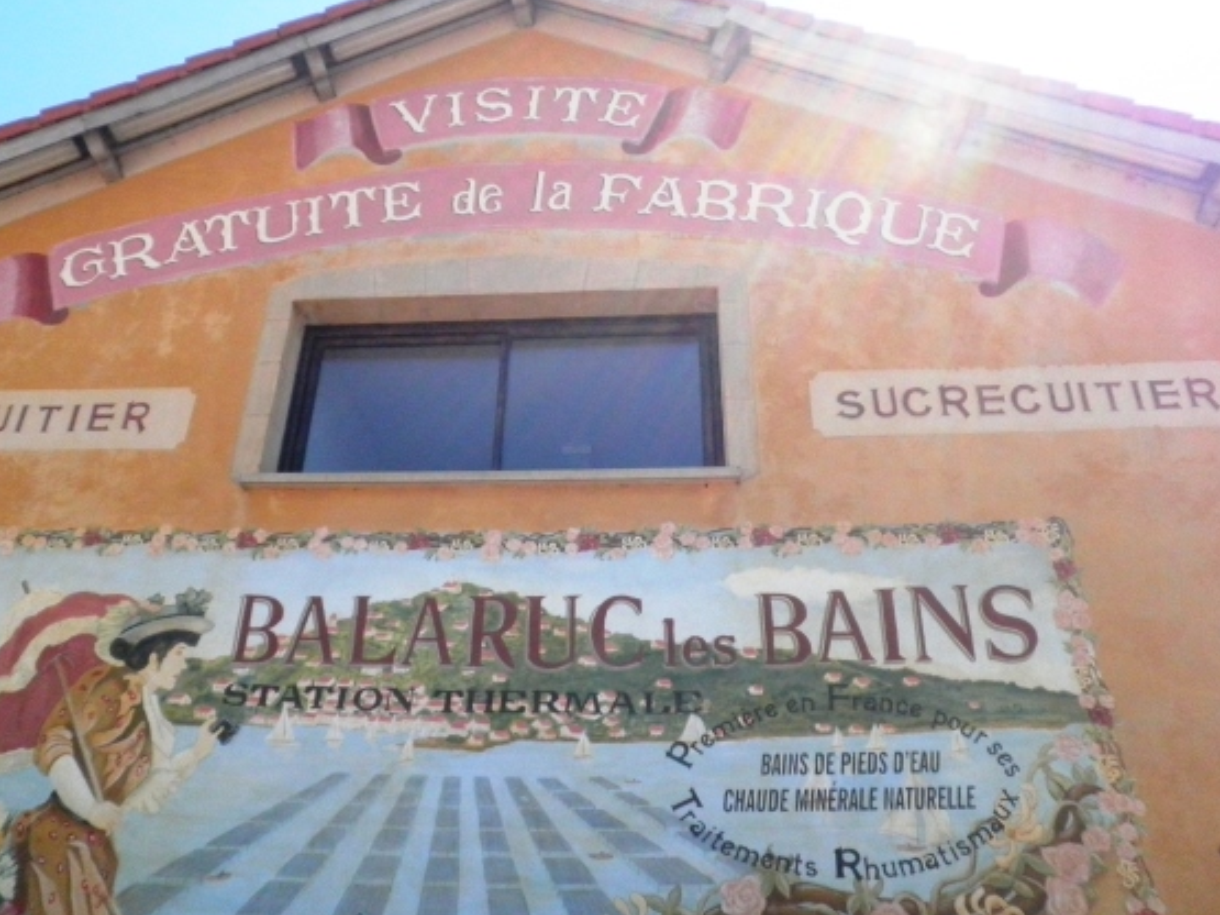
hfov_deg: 59.9
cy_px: 444
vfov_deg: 46.8
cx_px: 574
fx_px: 1057
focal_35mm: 30
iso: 400
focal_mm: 4.7
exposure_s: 1/400
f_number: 7.8
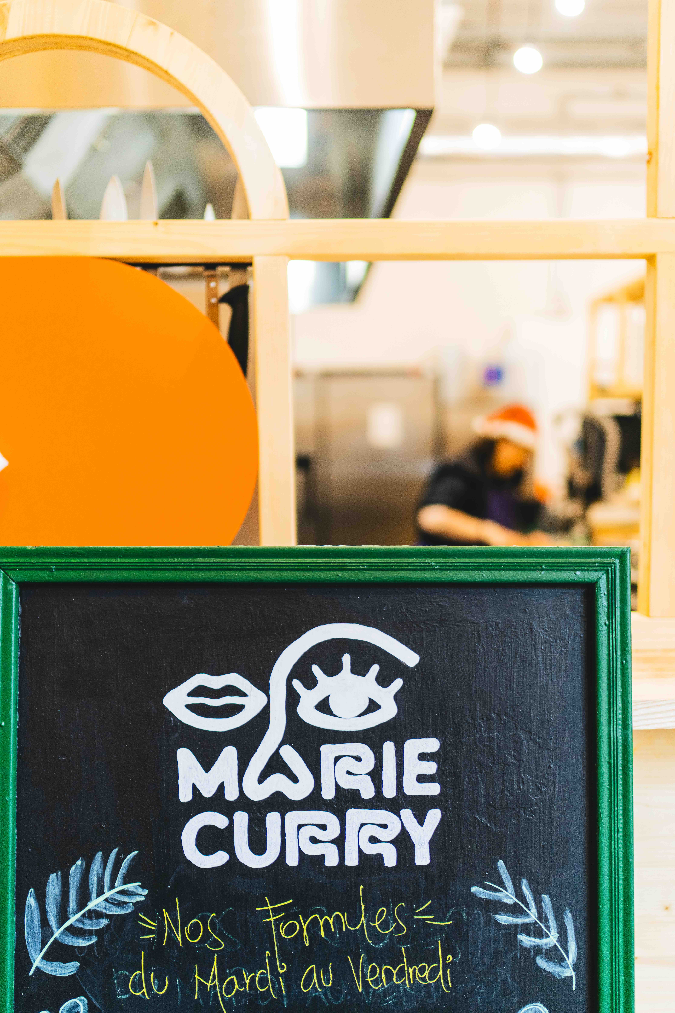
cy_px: 506
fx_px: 984
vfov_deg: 54.4
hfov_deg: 37.9
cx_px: 338
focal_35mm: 35
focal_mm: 35
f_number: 1.4
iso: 500
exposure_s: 1/100
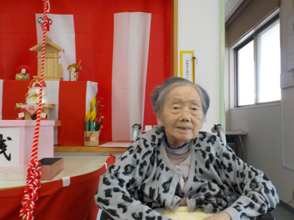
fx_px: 255
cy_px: 110
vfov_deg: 46.8
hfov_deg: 60.0
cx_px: 147
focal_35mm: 30
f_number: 3.3
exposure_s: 1/30
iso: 125
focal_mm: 4.1
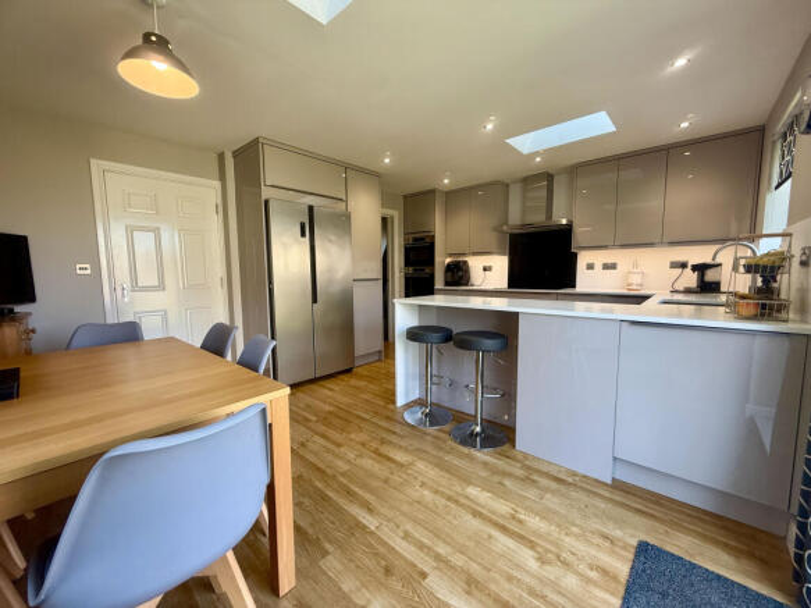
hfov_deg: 102.1
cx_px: 406
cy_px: 304
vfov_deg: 85.7
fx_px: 328
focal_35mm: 14
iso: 125
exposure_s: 1/100
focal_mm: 2.22
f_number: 2.2
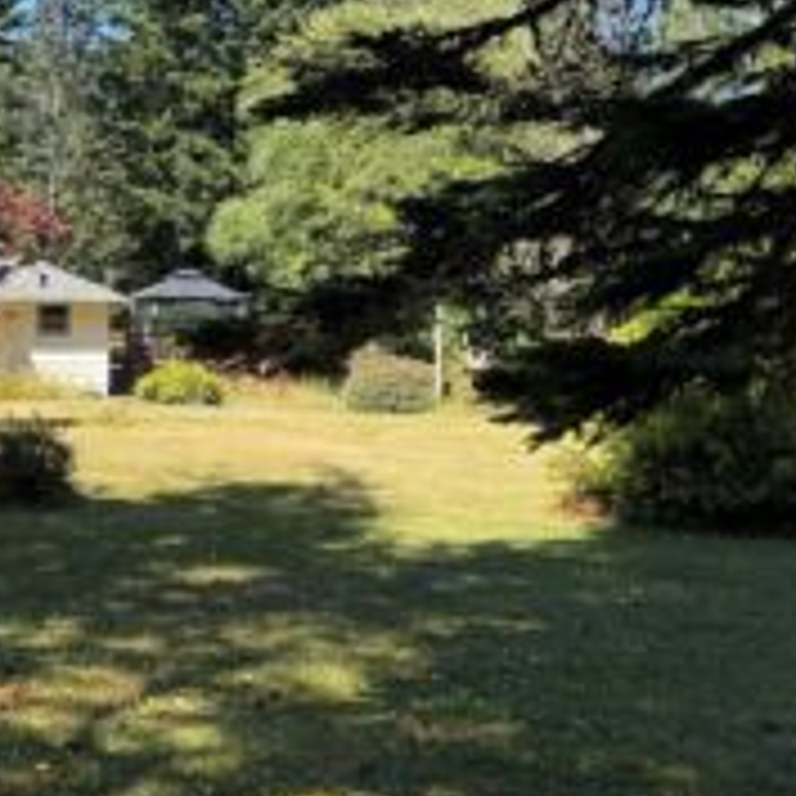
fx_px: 1249
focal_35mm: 48
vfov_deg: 35.1
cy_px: 279
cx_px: 108
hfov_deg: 33.8
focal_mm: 6.76
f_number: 1.78
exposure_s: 1/1410
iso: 80
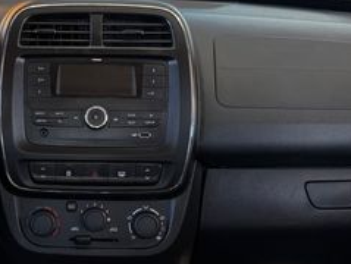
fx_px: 782
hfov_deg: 24.8
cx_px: 65
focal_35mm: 77
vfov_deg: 19.2
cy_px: 113
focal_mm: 6.76
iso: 125
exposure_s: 1/120
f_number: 1.78
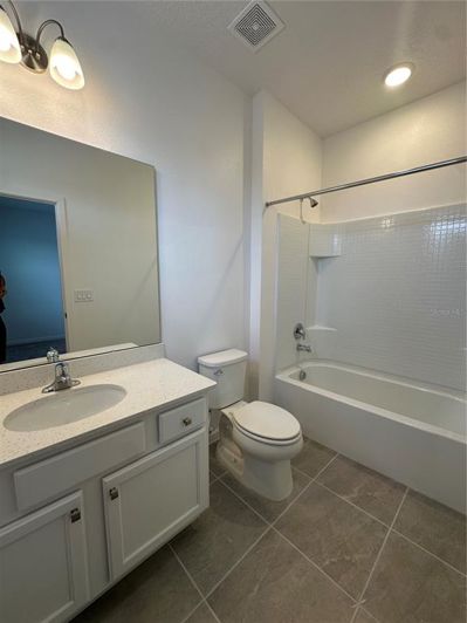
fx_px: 252
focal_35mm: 14
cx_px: 234
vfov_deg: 102.1
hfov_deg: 85.7
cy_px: 312
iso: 80
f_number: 2.2
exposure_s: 1/120
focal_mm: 2.22
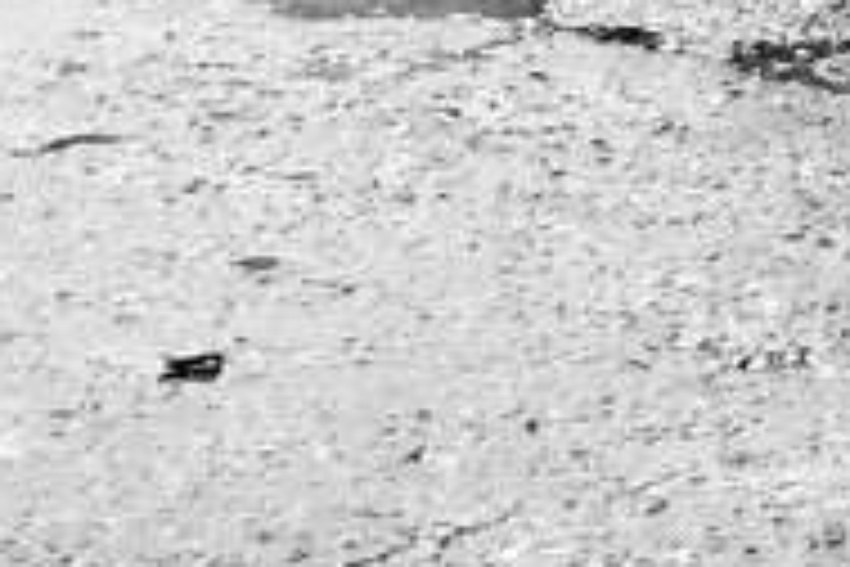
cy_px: -1042
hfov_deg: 8.5
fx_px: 5383
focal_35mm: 228
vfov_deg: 5.7
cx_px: 1812
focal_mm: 24
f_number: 8
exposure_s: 1/90
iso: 800
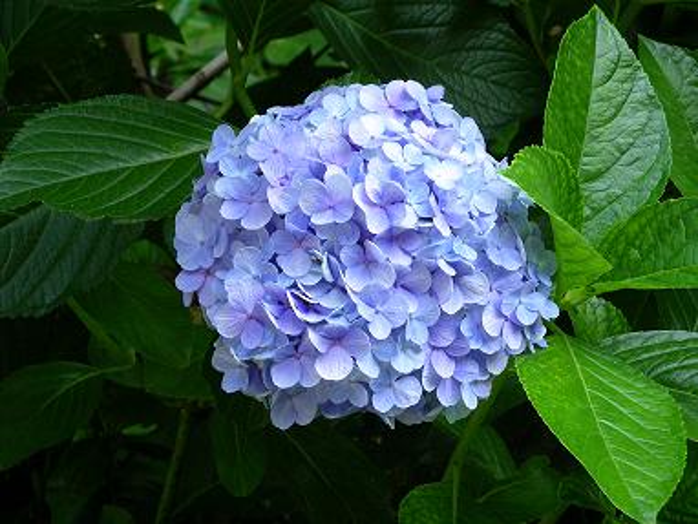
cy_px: 262
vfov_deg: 8.0
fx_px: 3773
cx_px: 349
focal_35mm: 187
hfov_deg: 10.6
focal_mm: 39
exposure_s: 1/200
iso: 200
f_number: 4.6
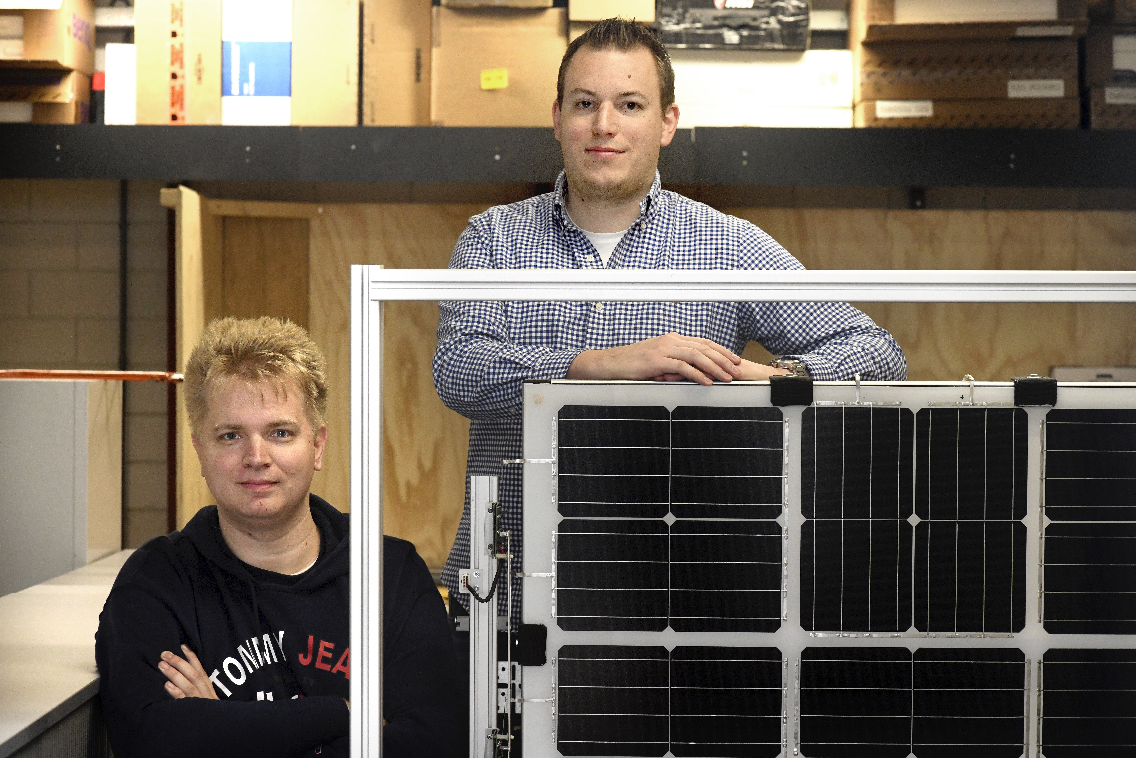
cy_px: 379
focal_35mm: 85
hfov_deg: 23.9
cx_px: 568
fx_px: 2682
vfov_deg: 16.1
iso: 4000
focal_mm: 85
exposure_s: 1/125
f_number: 6.3
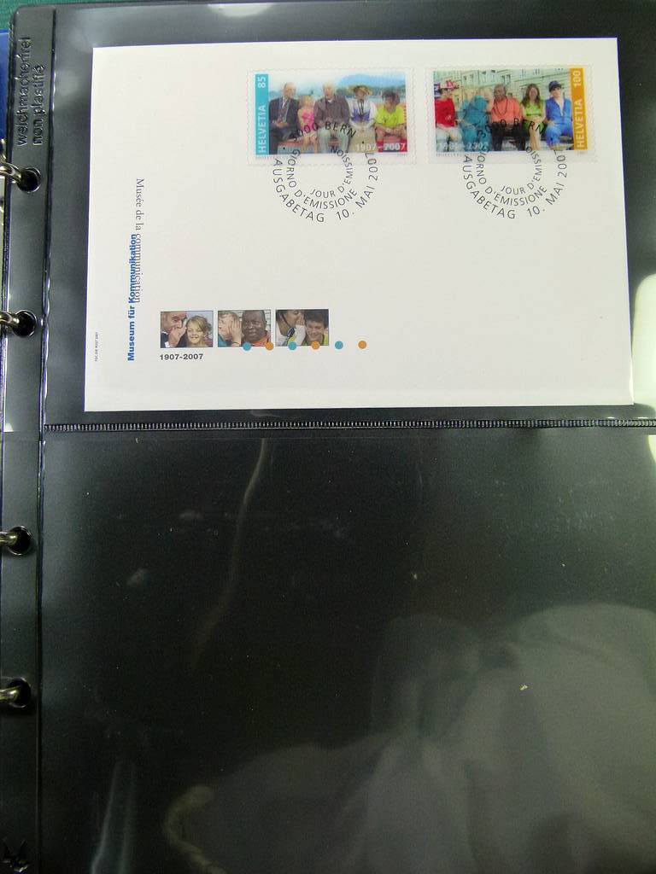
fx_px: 1011
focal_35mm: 40
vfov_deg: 46.8
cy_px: 437
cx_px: 328
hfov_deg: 36.0
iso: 160
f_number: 3.1
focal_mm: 7.3
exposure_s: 1/100
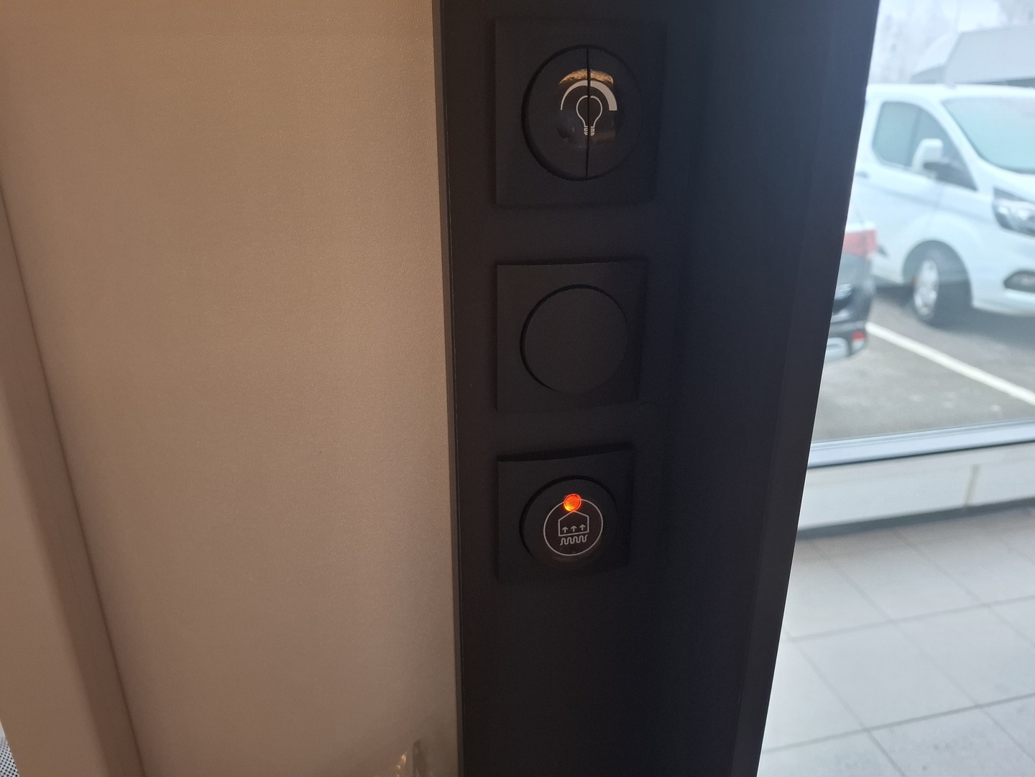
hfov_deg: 73.9
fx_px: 688
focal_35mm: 23
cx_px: 518
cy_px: 388
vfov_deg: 58.9
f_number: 1.8
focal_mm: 5.54
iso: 320
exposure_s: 1/100
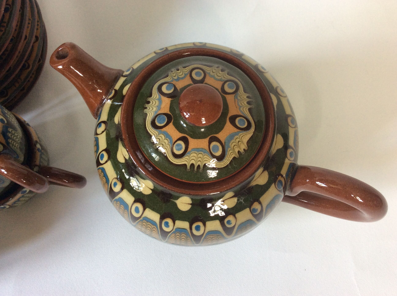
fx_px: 366
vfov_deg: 44.1
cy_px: 148
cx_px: 198
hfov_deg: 56.9
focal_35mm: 32
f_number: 2.4
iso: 50
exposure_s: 1/25
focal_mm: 3.3
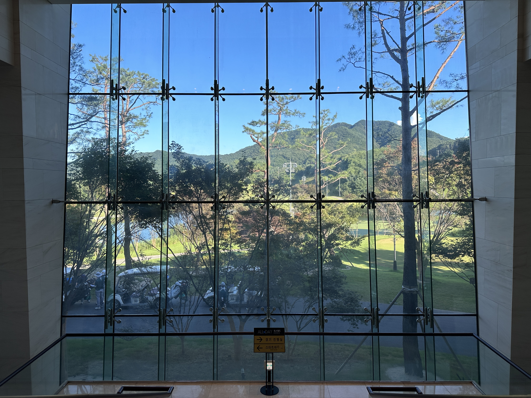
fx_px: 368
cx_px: 266
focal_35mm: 24
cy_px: 199
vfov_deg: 56.8
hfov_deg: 71.6
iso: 80
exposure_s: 1/1198
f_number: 1.78
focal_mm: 6.86
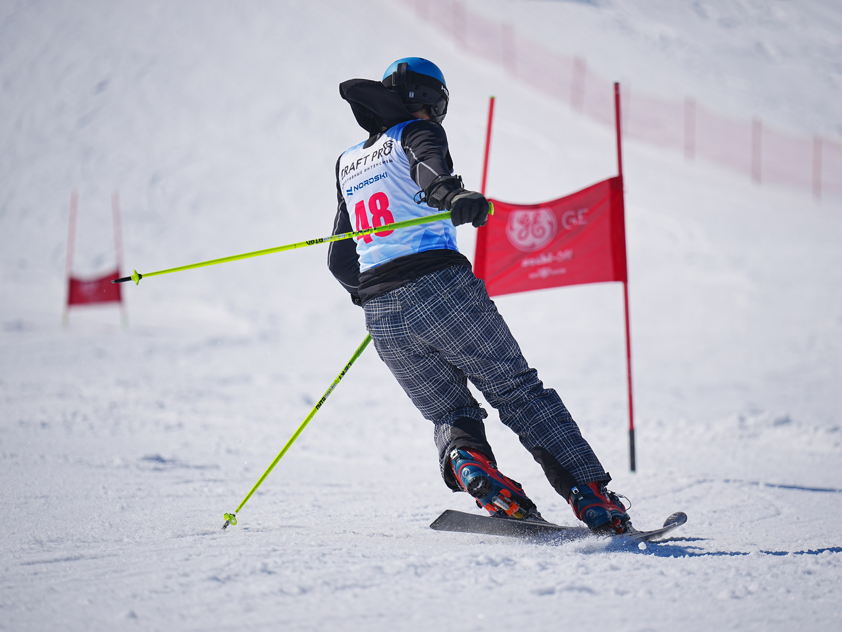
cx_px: 446
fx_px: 4621
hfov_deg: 10.4
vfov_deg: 7.8
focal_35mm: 190
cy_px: 317
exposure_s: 1/4000
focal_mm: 175
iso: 100
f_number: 2.8
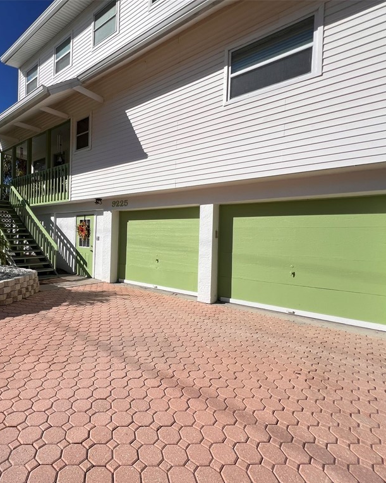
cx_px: 117
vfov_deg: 89.6
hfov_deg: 73.6
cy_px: 242
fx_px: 243
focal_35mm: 17
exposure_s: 1/4785
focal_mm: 1.57
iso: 40
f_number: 1.8
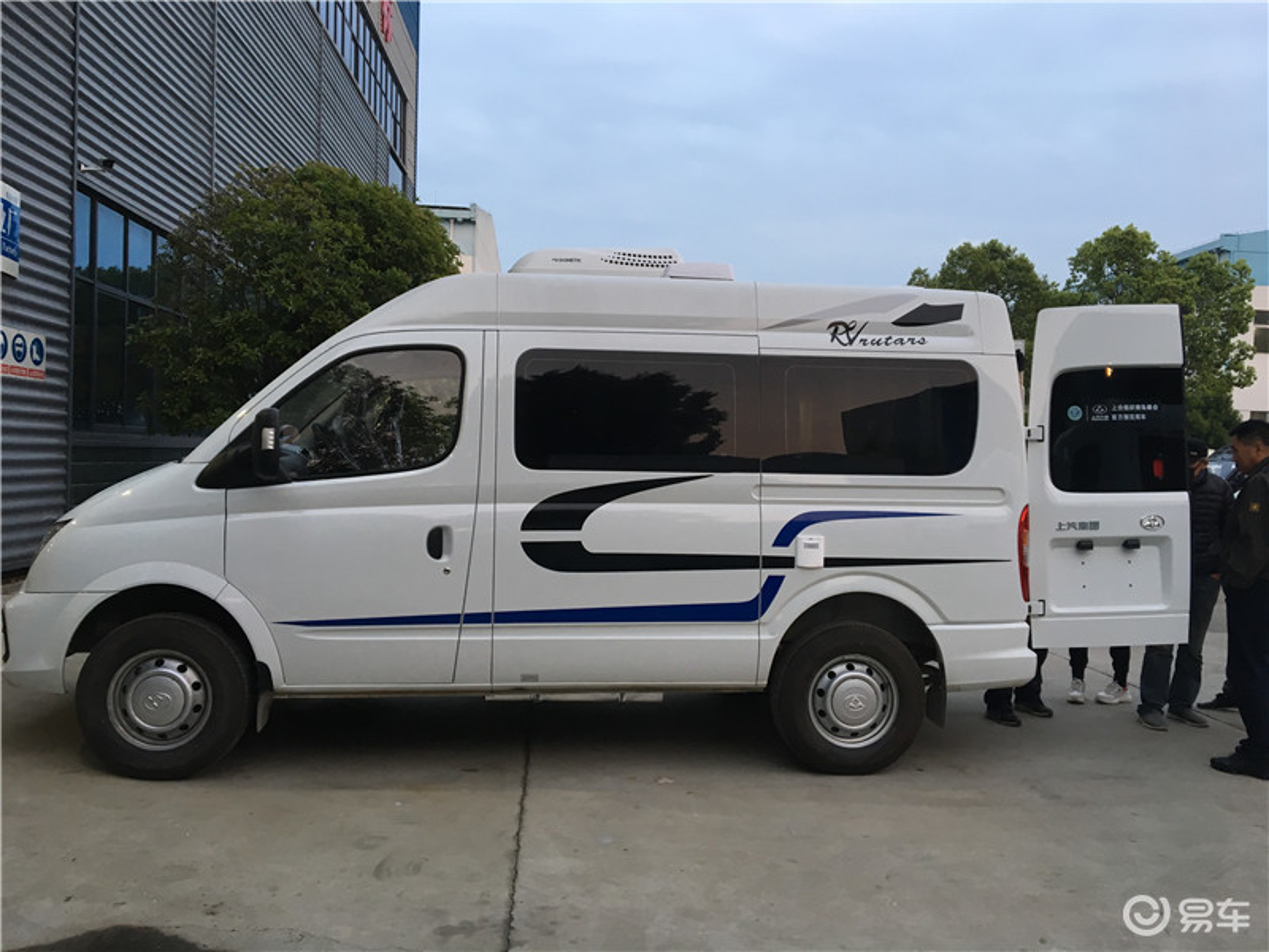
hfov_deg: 61.7
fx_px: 1063
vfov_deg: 48.2
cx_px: 634
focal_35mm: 29
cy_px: 476
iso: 64
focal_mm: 4.15
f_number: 2.2
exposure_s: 1/33
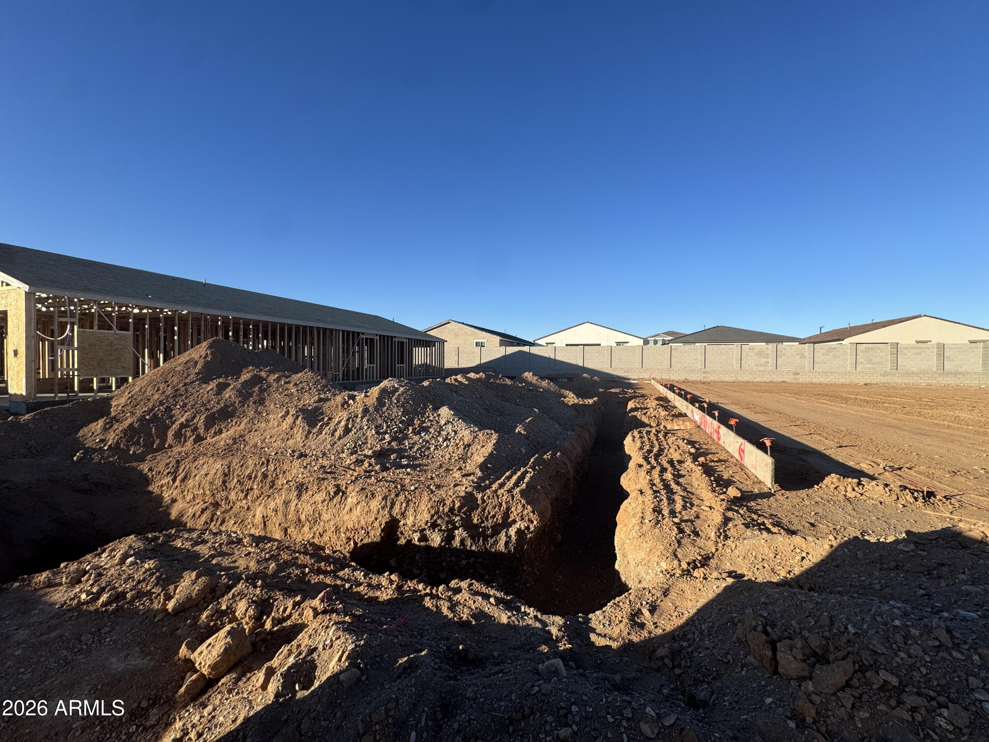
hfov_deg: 102.1
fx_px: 400
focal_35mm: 14
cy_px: 371
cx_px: 494
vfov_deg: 85.7
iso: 50
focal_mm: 2.22
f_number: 2.2
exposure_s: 1/1299
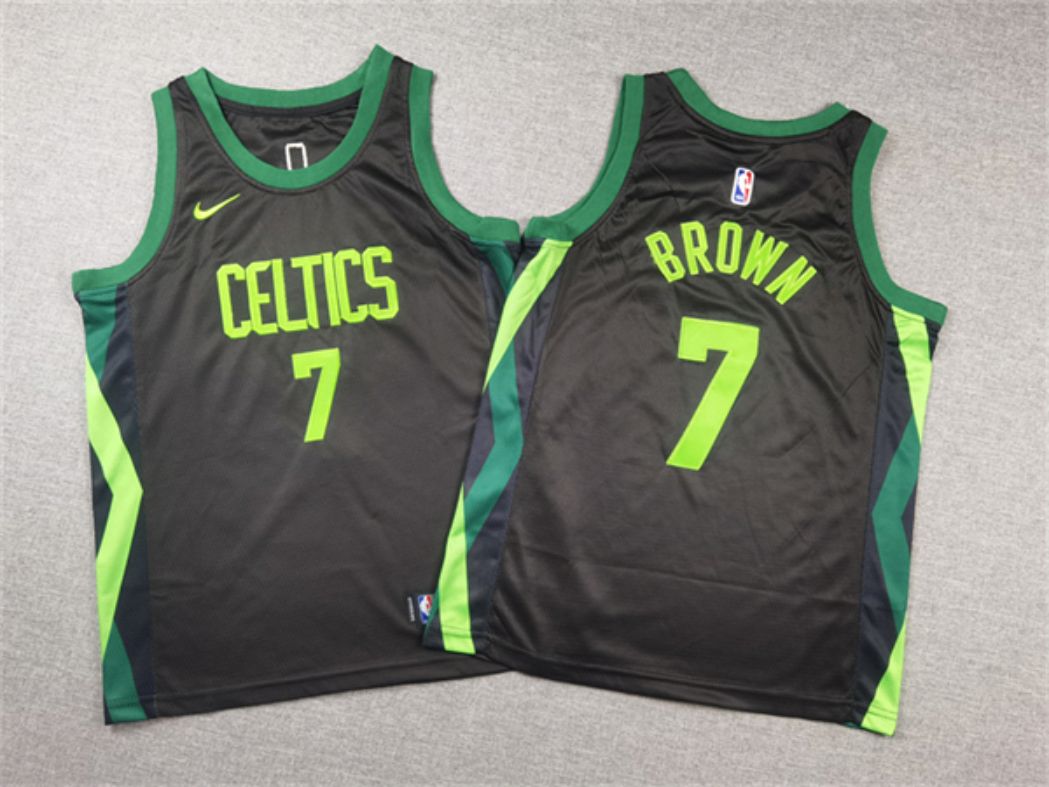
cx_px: 524
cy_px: 394
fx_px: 818
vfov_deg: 51.4
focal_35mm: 27
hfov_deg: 65.3
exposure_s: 1/100
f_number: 1.9
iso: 80
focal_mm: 6.71
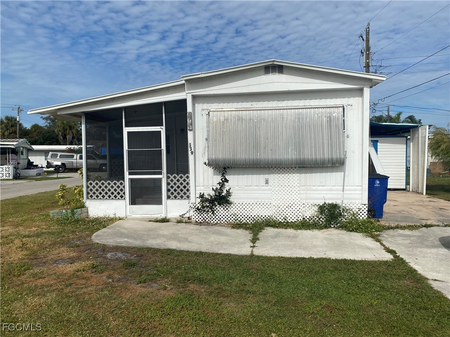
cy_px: 168
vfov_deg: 53.1
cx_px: 225
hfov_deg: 67.3
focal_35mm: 26
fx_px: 338
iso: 32
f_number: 1.8
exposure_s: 1/6757
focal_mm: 4.25
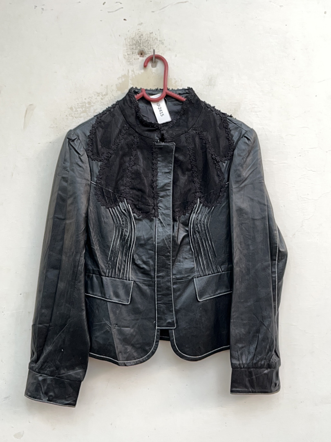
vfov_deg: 65.3
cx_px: 166
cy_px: 221
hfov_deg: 51.4
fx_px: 344
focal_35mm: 27
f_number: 1.6
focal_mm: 5.1
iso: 80
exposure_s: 1/60
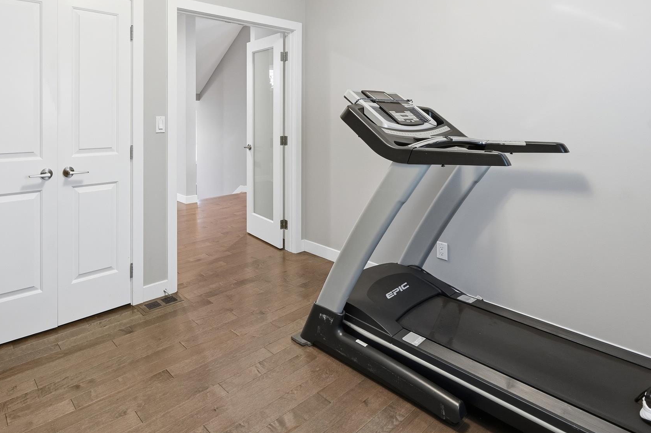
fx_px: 379
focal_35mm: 21
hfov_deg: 79.6
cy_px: 113
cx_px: 241
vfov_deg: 56.7
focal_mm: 14
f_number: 8
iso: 100
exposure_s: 1/6
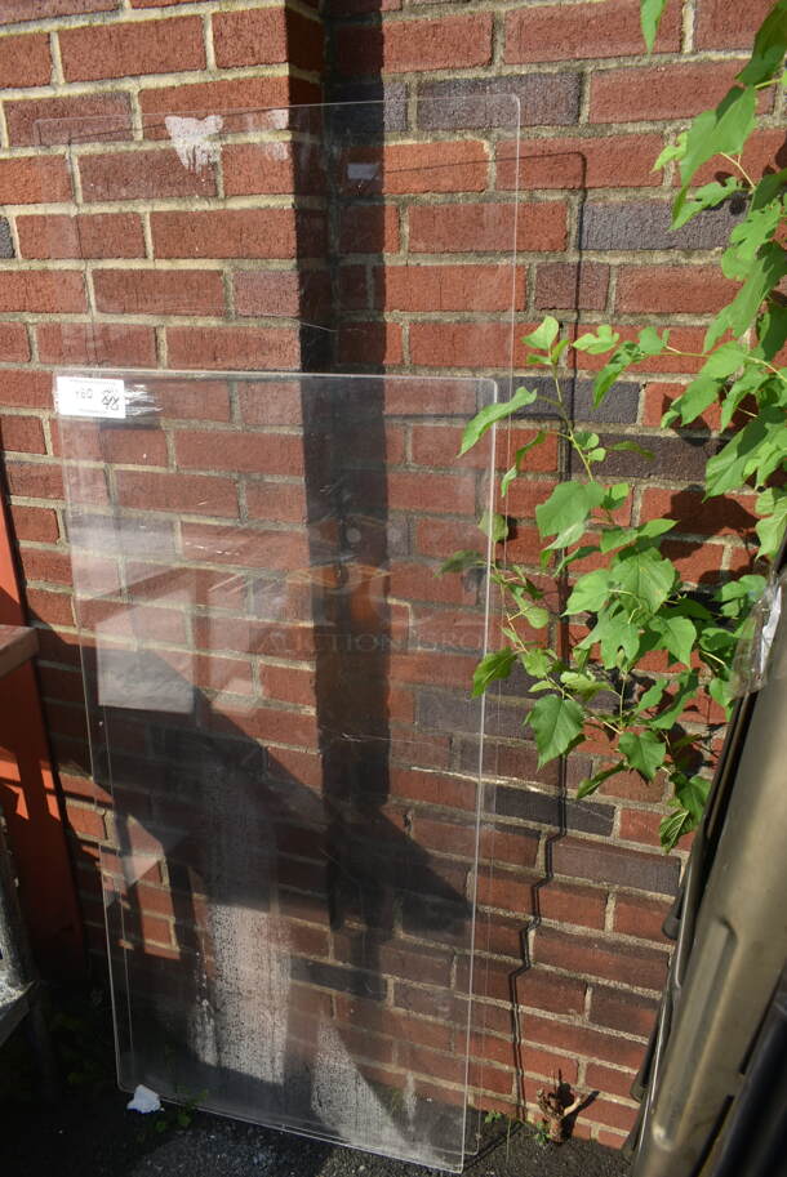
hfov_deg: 48.0
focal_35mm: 27
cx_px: 394
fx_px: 884
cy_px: 588
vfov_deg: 67.3
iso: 100
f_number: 8
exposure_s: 1/160
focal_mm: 18
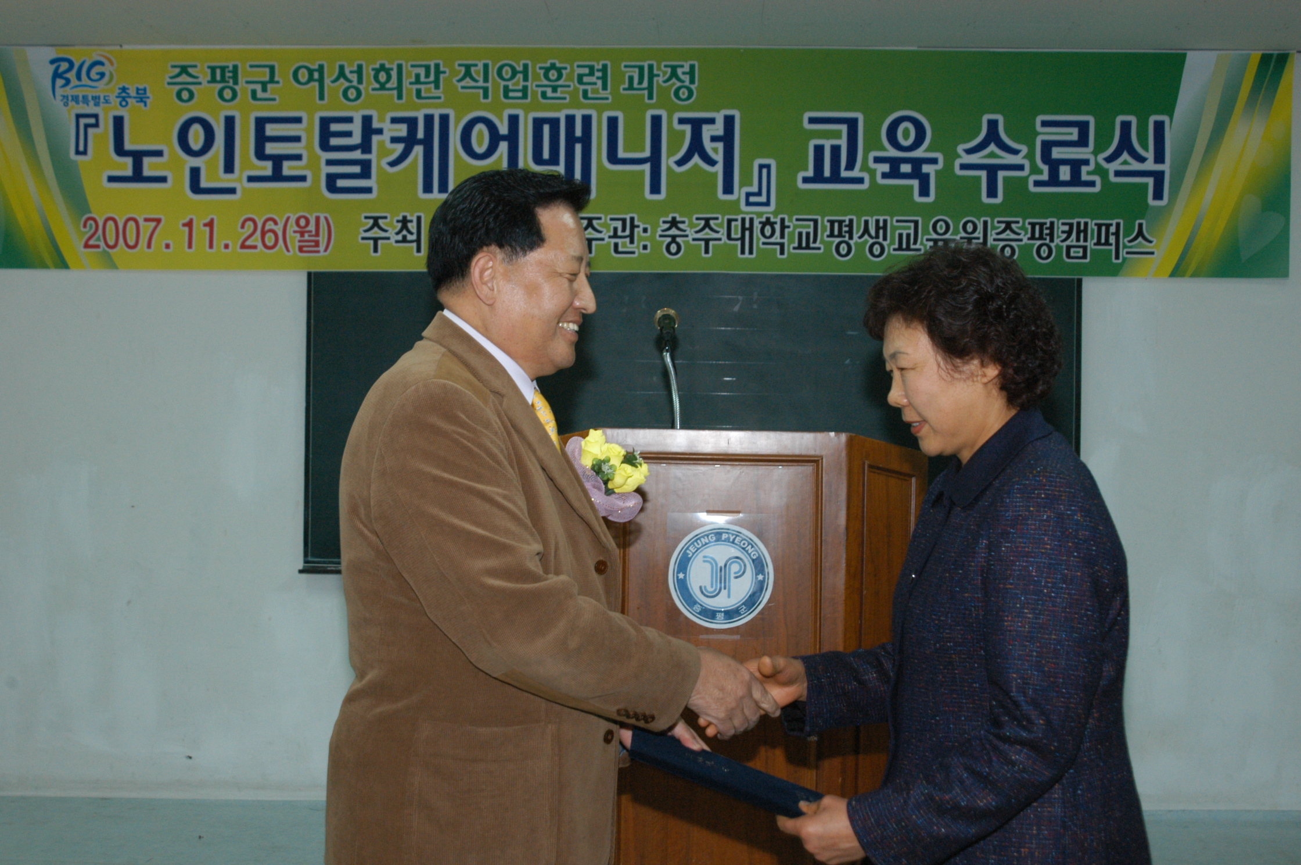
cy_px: 432
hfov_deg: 46.4
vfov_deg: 31.8
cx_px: 650
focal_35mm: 42
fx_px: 1516
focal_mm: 28
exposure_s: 1/60
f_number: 7.1
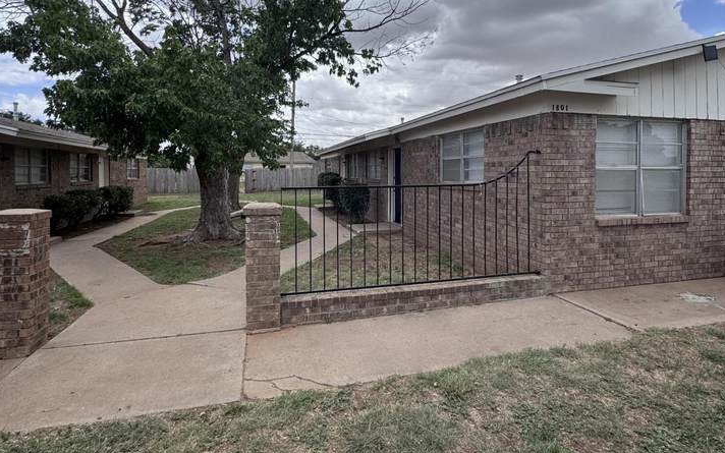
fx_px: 395
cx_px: 362
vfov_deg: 59.1
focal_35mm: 20
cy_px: 178
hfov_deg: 85.1
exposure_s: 1/1506
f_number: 2.2
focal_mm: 2.22
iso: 40
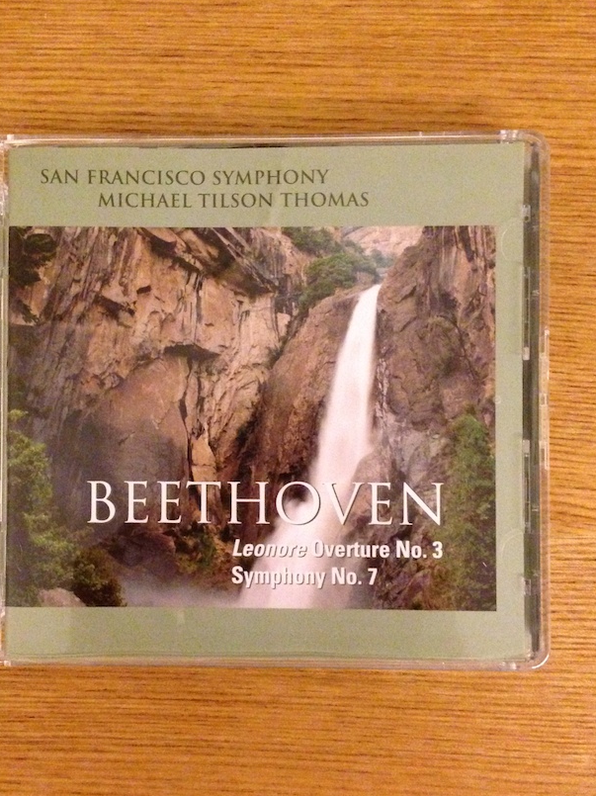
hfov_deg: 34.3
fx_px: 965
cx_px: 266
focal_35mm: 42
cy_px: 408
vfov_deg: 44.8
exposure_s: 1/17
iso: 800
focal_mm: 4.12
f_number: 2.4
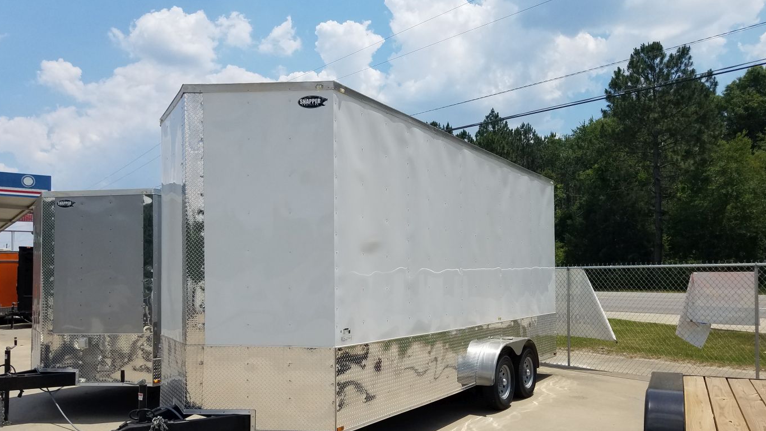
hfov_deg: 66.1
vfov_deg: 40.0
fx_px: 589
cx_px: 384
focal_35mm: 29
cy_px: 265
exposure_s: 1/4992
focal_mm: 4.2
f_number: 1.7
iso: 50
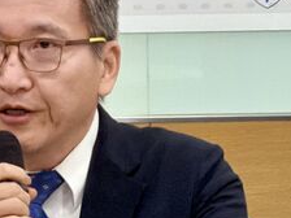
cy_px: 131
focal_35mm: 535
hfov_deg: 3.7
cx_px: 14
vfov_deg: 2.8
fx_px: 4497
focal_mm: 16.89
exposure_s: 1/60
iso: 160
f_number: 2.8
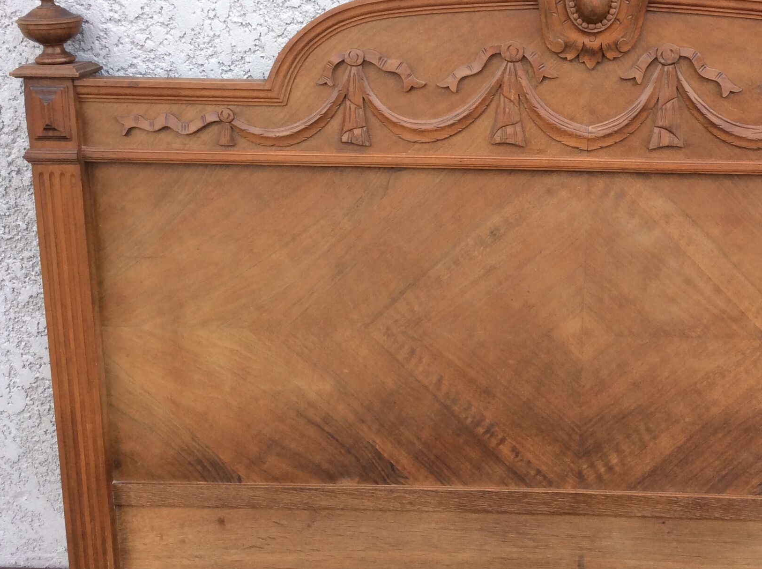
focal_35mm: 51
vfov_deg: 28.4
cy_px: 212
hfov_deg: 37.1
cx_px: 515
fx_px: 1121
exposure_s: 1/287
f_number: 2.4
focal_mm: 3.3
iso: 32
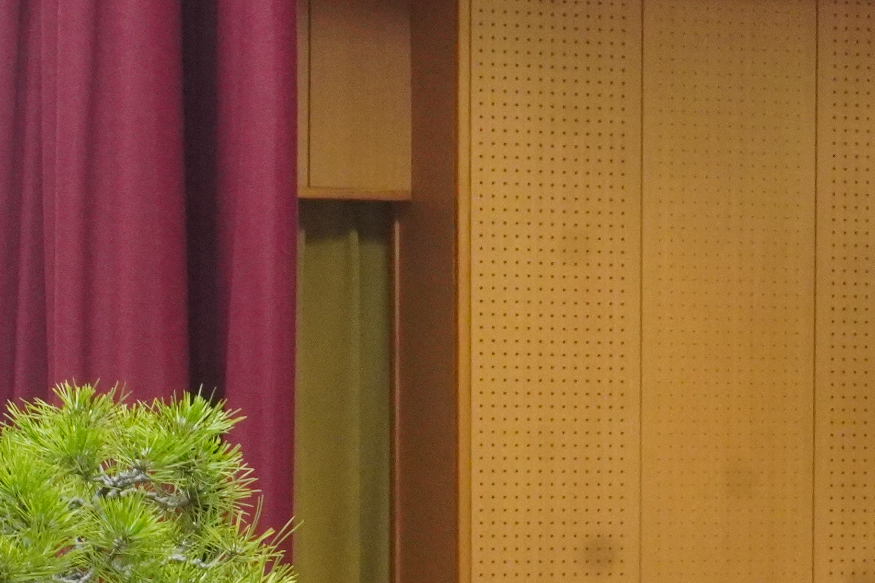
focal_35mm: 172
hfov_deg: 11.9
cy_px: 972
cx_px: 468
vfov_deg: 7.8
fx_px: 4180
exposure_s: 1/20
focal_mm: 32
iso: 3200
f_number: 14
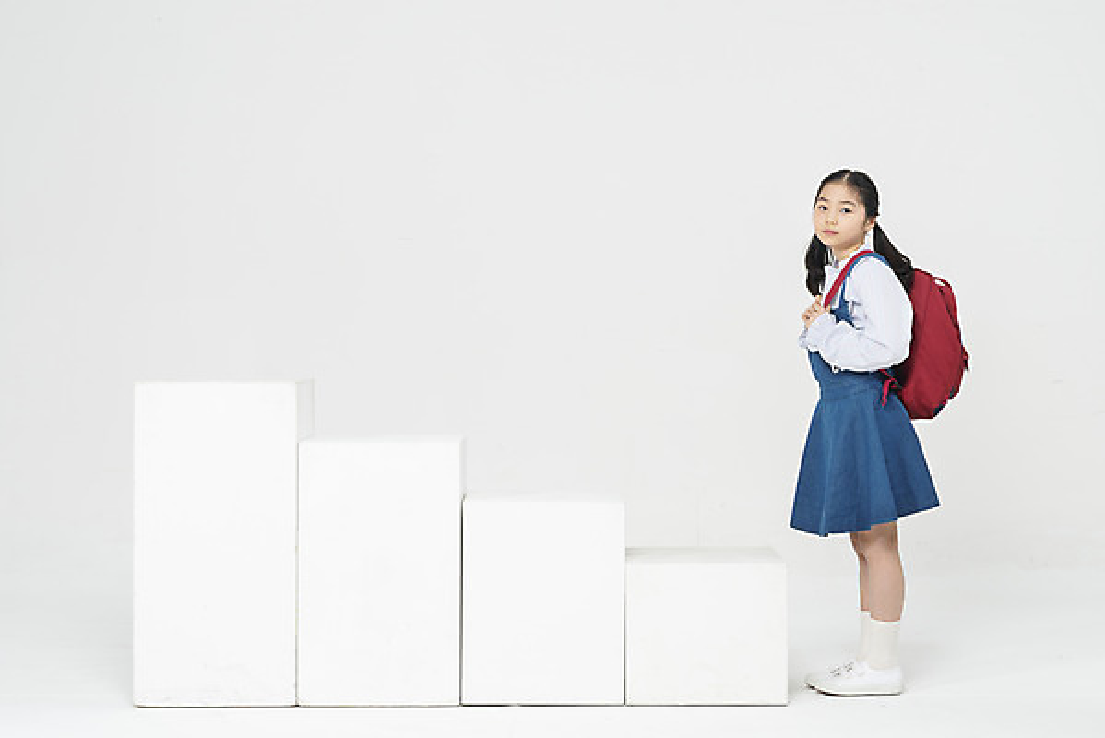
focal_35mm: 56
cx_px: 552
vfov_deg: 24.2
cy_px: 369
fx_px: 1720
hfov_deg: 35.6
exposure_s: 1/125
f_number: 20
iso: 100
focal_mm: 56
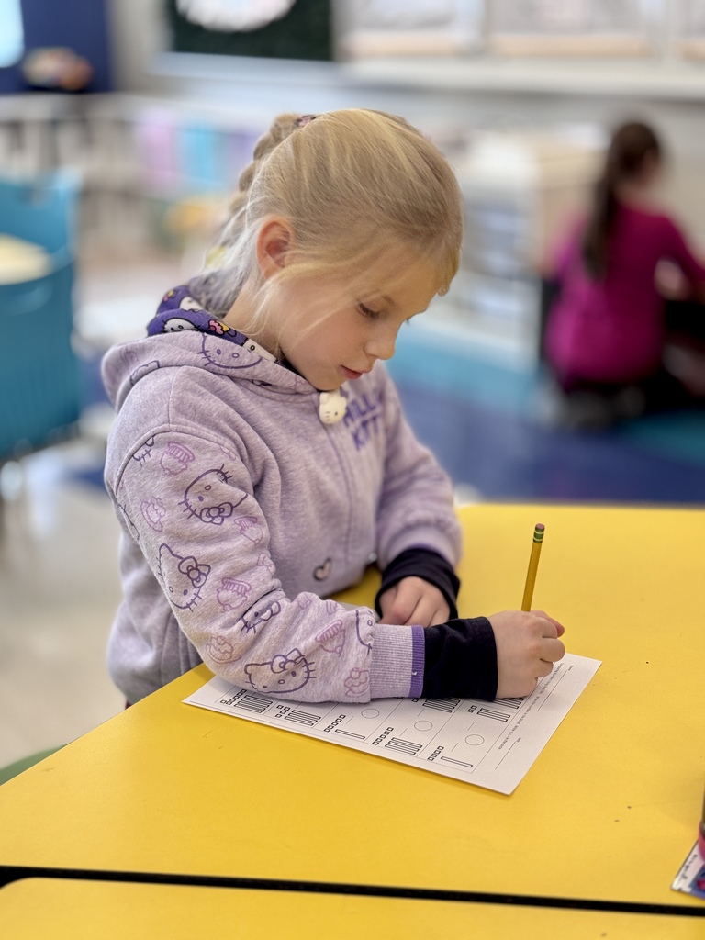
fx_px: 1303
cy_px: 470
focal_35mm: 48
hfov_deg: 30.3
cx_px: 352
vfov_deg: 39.7
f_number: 1.78
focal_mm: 6.76
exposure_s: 1/60
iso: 125
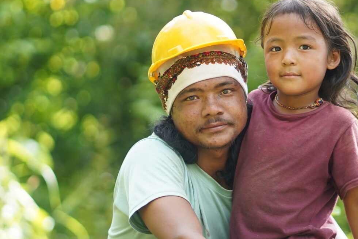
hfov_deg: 9.3
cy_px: 108
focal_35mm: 222
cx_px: 251
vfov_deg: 6.2
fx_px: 2208
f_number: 1.8
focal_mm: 85
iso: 320
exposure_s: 1/1250
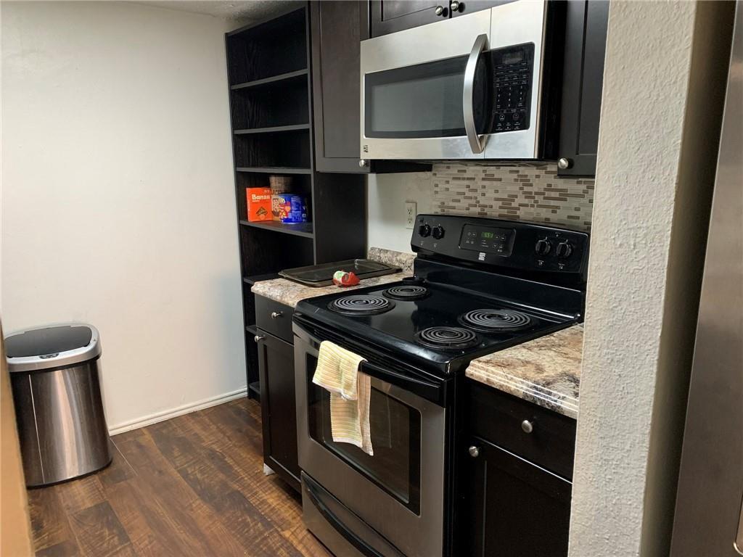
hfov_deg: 67.3
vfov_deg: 53.1
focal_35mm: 26
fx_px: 558
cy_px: 278
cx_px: 372
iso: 250
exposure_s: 1/60
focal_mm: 4.25
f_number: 1.8
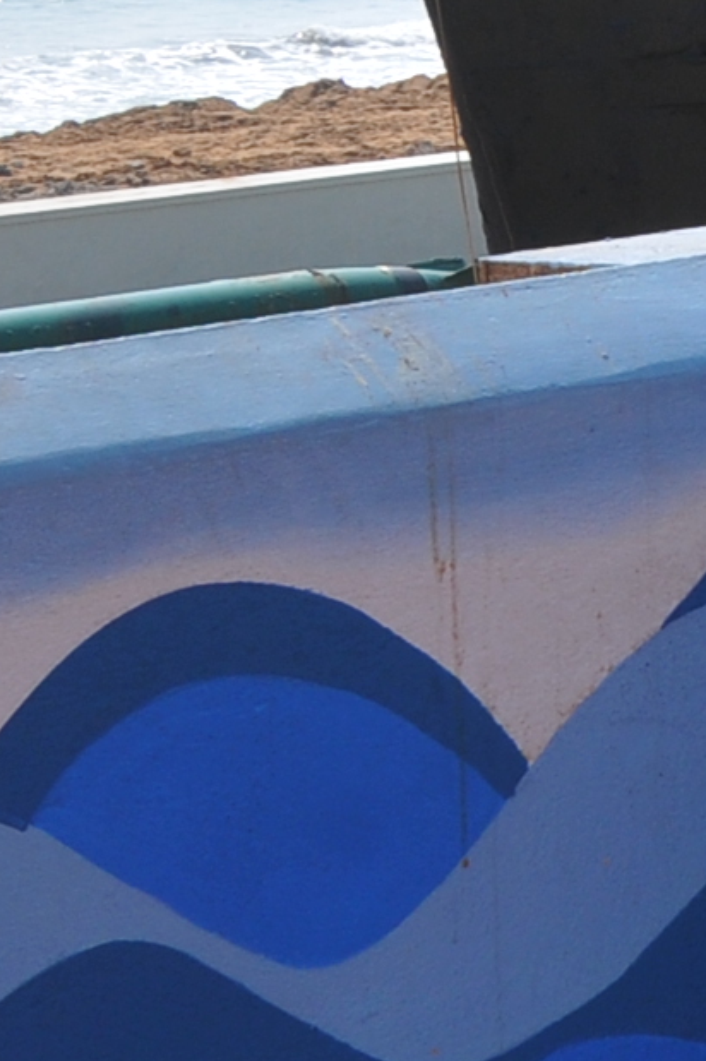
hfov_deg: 7.4
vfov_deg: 12.4
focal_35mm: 164
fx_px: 4817
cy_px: -38
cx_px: 2113
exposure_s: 1/400
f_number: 10
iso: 200
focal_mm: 21
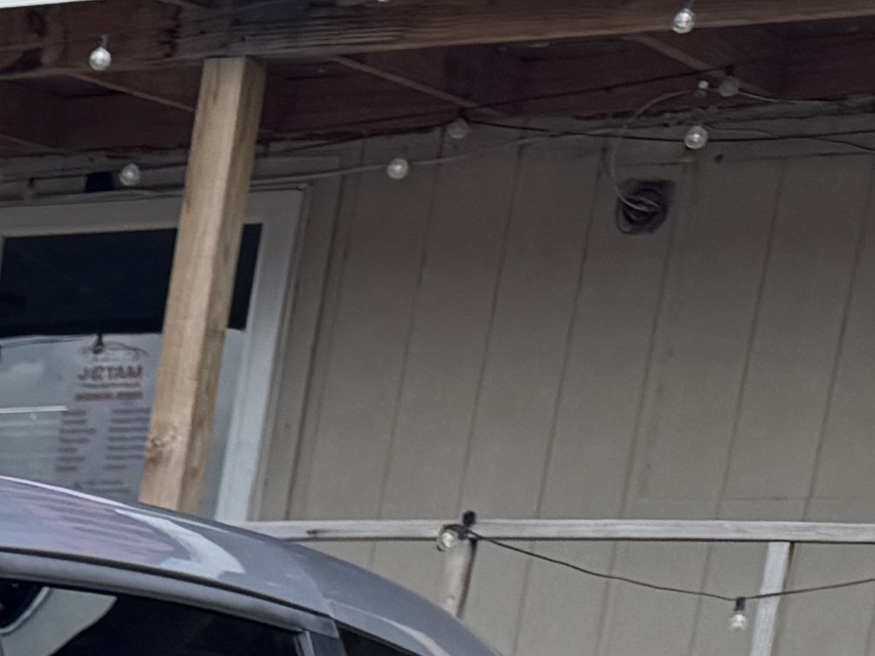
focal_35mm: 137
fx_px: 3462
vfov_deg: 9.4
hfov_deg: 11.1
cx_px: -1465
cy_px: 1689
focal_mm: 6.76
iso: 80
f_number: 1.78
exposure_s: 1/2833
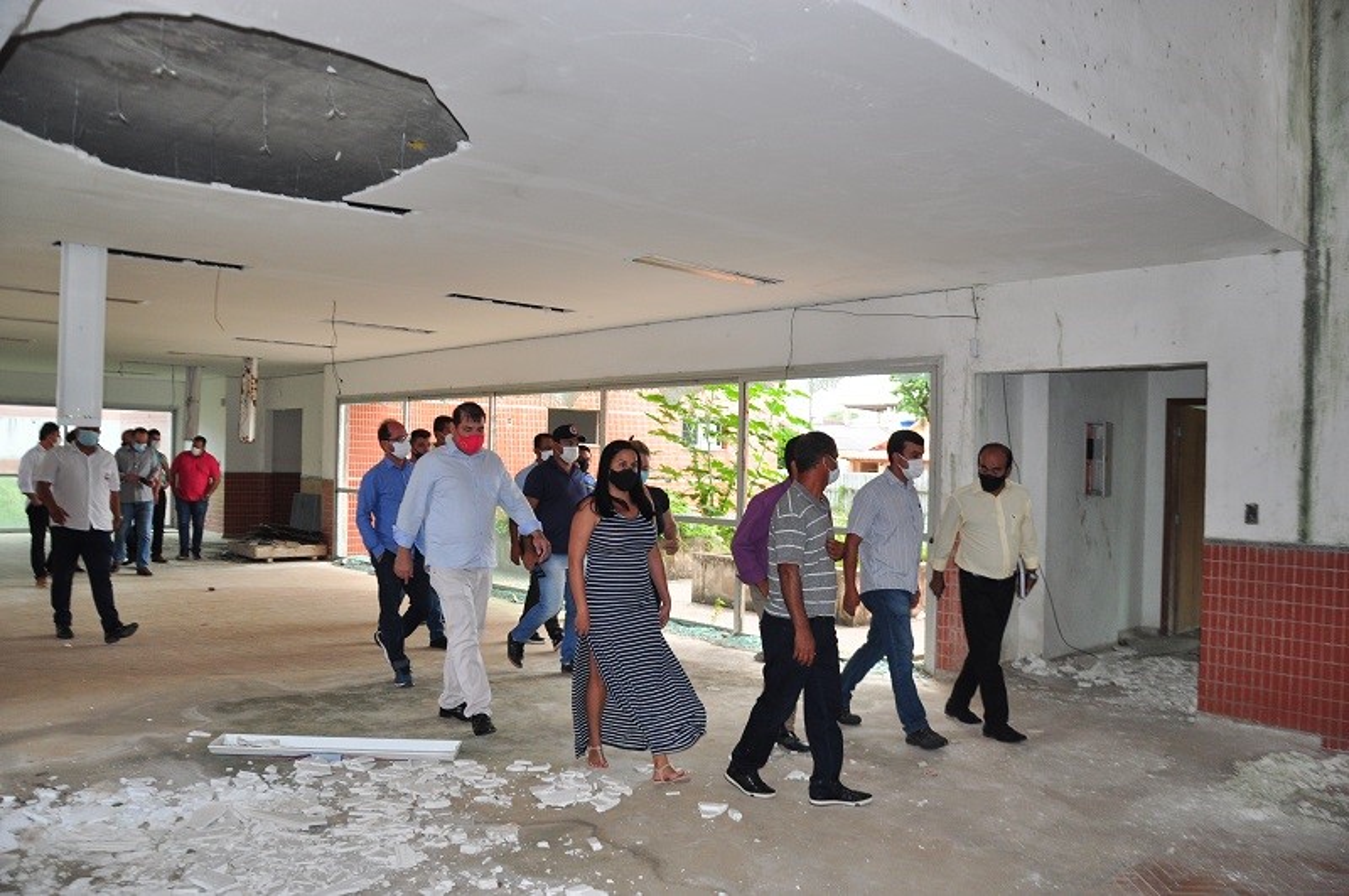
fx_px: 1010
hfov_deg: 67.5
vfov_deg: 47.8
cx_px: 674
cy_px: 448
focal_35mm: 27
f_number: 4
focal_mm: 18
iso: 500
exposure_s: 1/200
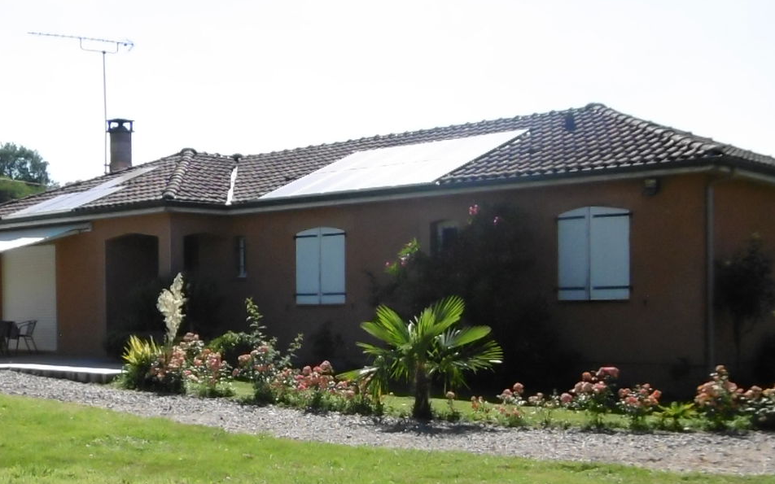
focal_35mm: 57
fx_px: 1204
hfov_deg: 35.6
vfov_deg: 22.6
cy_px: 349
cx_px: 324
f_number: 8.8
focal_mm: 5.8
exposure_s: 1/500
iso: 400
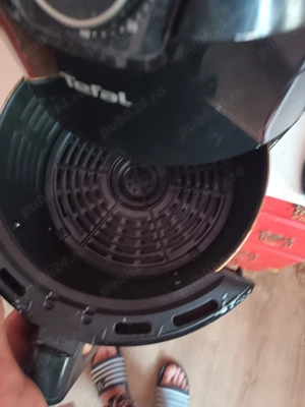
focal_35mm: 24
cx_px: 152
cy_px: 204
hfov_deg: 56.8
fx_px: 282
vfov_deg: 71.6
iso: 15393
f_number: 1.75
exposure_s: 1/14.3
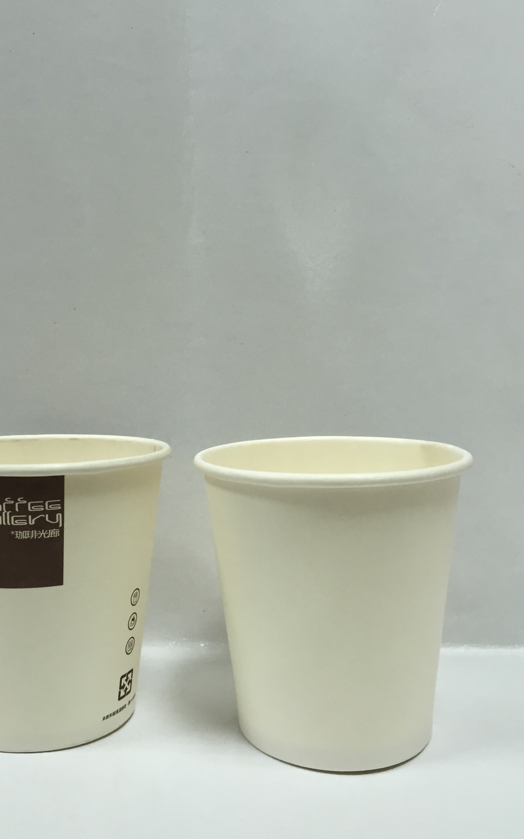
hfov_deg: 37.1
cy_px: 413
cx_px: 201
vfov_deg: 56.7
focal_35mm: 34
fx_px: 777
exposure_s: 1/30
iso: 64
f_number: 2.2
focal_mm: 4.15
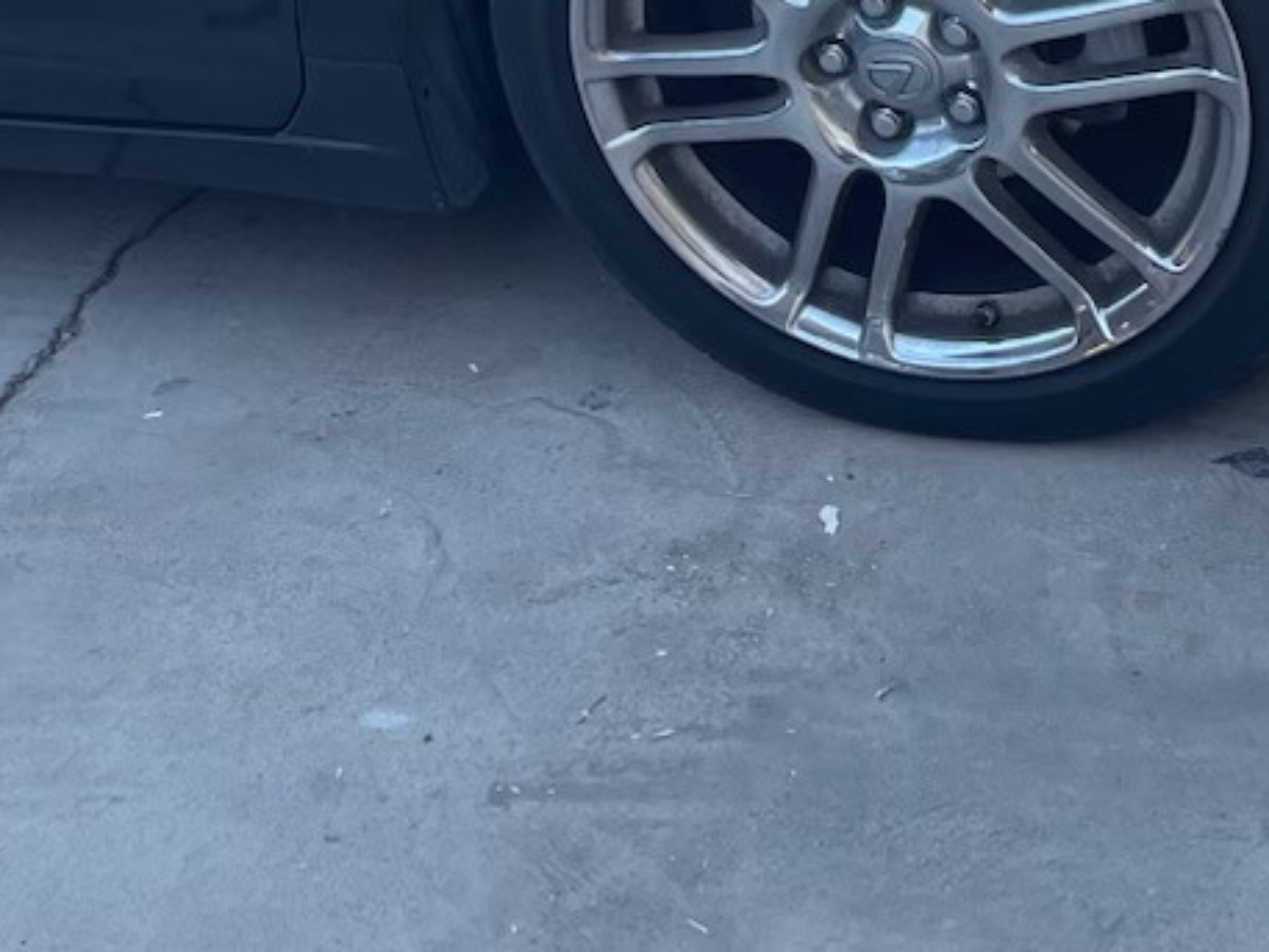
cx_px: 230
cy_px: -350
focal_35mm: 91
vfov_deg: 15.3
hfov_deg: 21.2
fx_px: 3337
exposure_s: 1/131
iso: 32
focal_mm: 4.2
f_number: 1.6
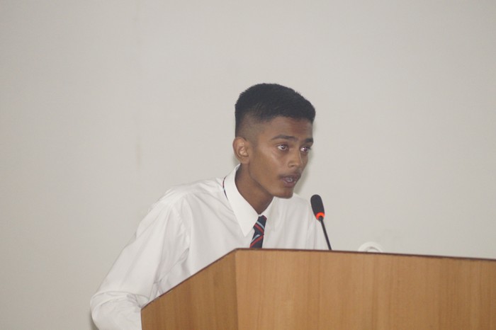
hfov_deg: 6.9
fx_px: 4131
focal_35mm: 300
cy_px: 165
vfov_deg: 4.6
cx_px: 248
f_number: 5.6
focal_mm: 200
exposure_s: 1/60
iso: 3200
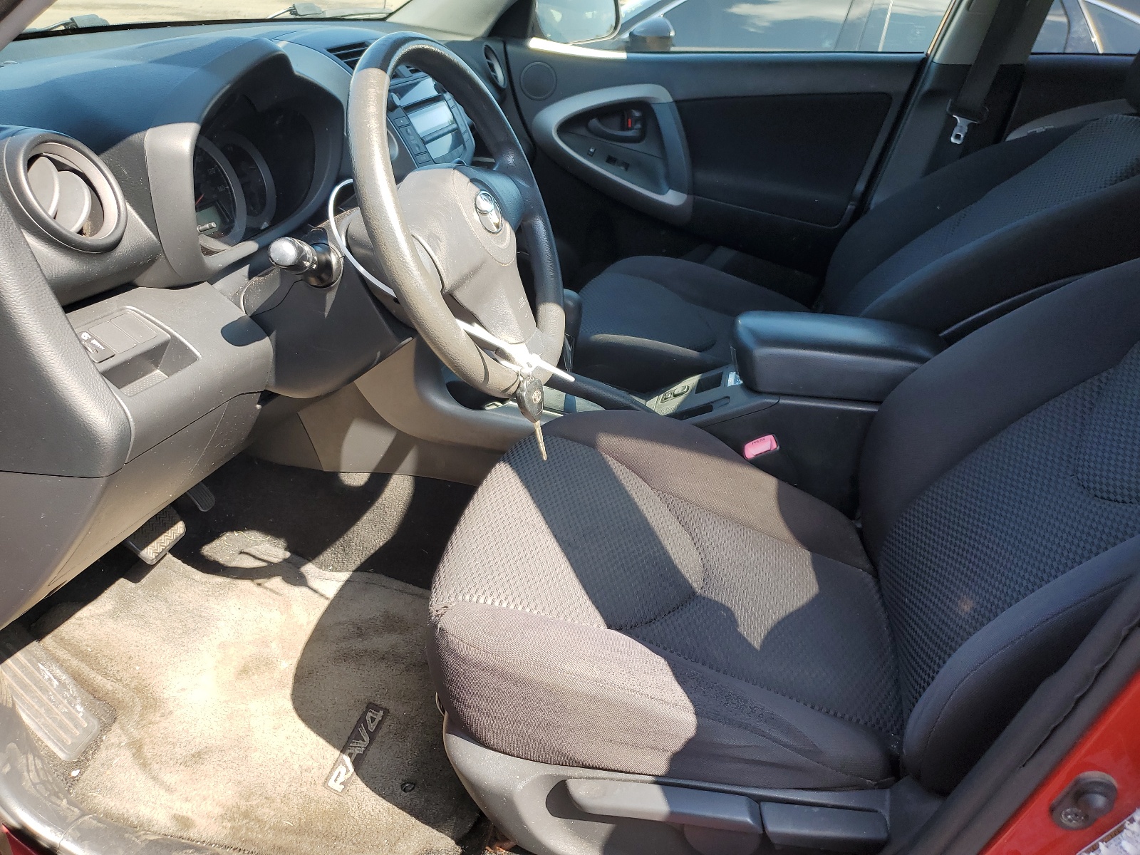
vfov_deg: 53.1
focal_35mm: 26
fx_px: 856
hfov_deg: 67.3
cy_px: 428
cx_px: 570
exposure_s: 1/370
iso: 50
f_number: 1.5
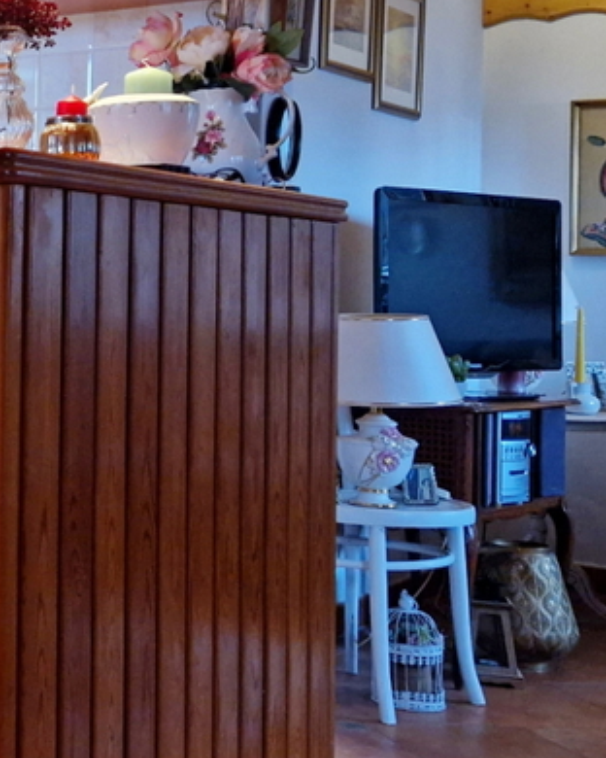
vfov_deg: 27.3
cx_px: -357
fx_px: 1547
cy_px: 231
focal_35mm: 69
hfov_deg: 18.9
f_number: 1.8
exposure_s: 1/100
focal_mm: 5.4
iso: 800
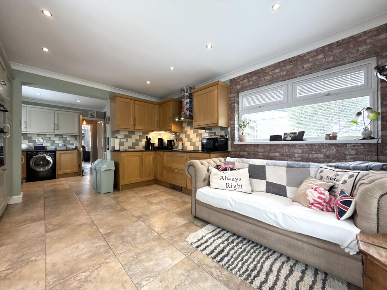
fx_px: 157
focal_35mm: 14
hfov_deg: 102.1
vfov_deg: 85.7
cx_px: 194
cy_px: 145
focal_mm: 2.22
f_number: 2.2
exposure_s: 1/100
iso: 160
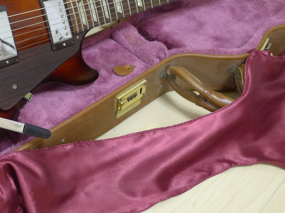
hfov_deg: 33.8
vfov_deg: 26.1
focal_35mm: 55
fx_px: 453
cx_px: 52
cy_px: 45
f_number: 2.2
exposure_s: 1/30
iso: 400
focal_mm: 6.8
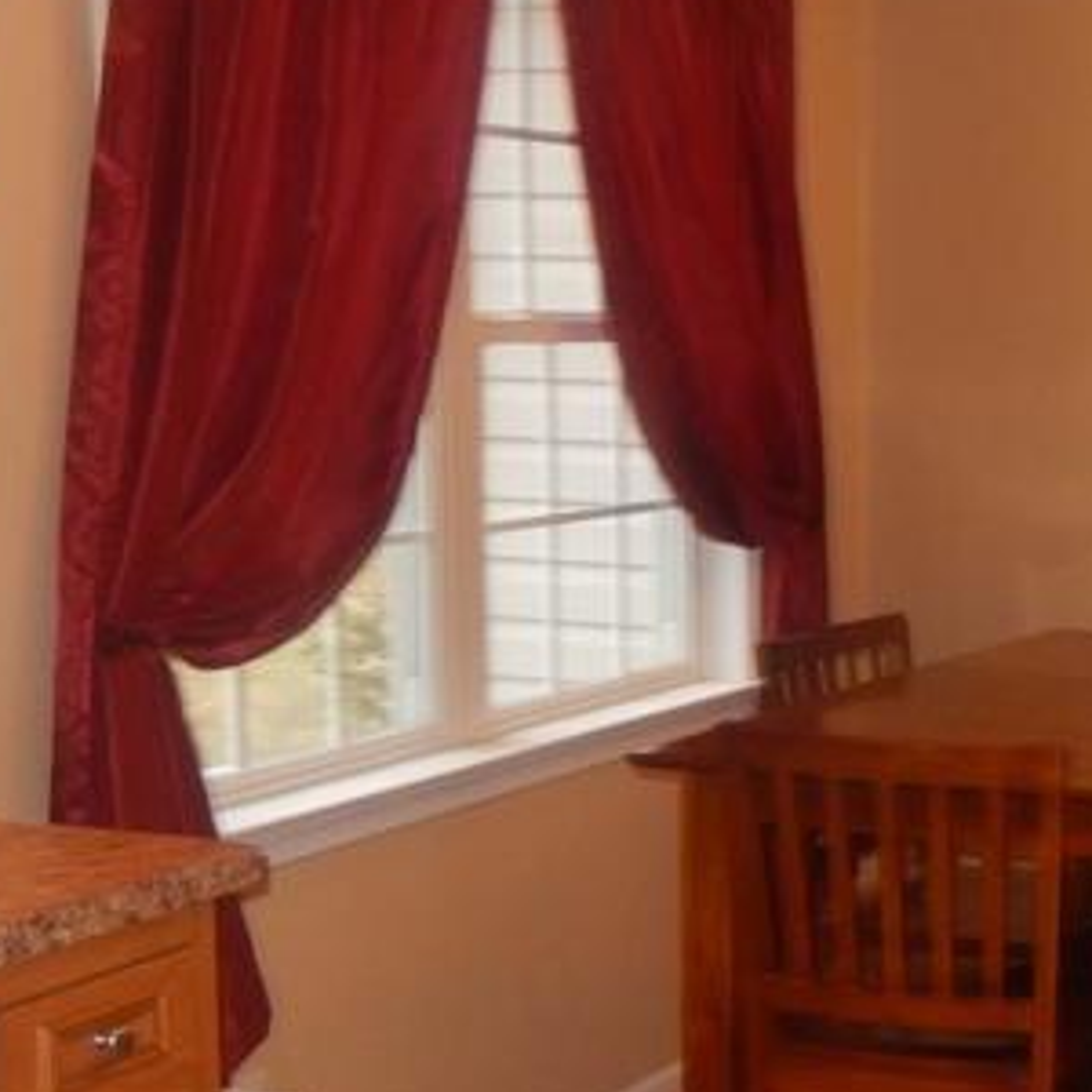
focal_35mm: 73
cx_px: 1241
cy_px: 655
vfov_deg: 23.6
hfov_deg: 22.2
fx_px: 2605
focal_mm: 5.7
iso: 320
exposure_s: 1/30
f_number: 3.8
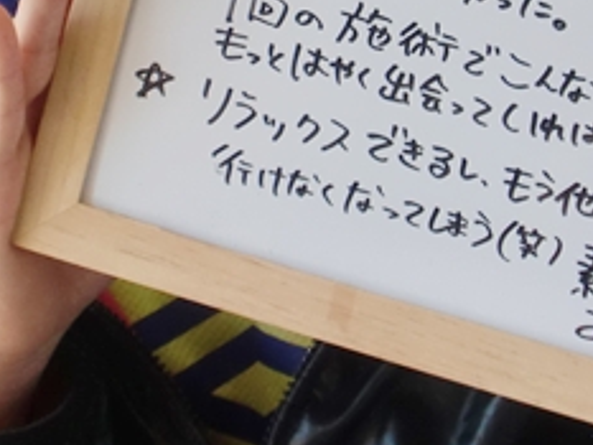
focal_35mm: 165
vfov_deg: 8.9
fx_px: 2828
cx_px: 247
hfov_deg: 12.0
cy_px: -61
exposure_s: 1/125
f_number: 3.4
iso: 64
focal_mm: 7.91
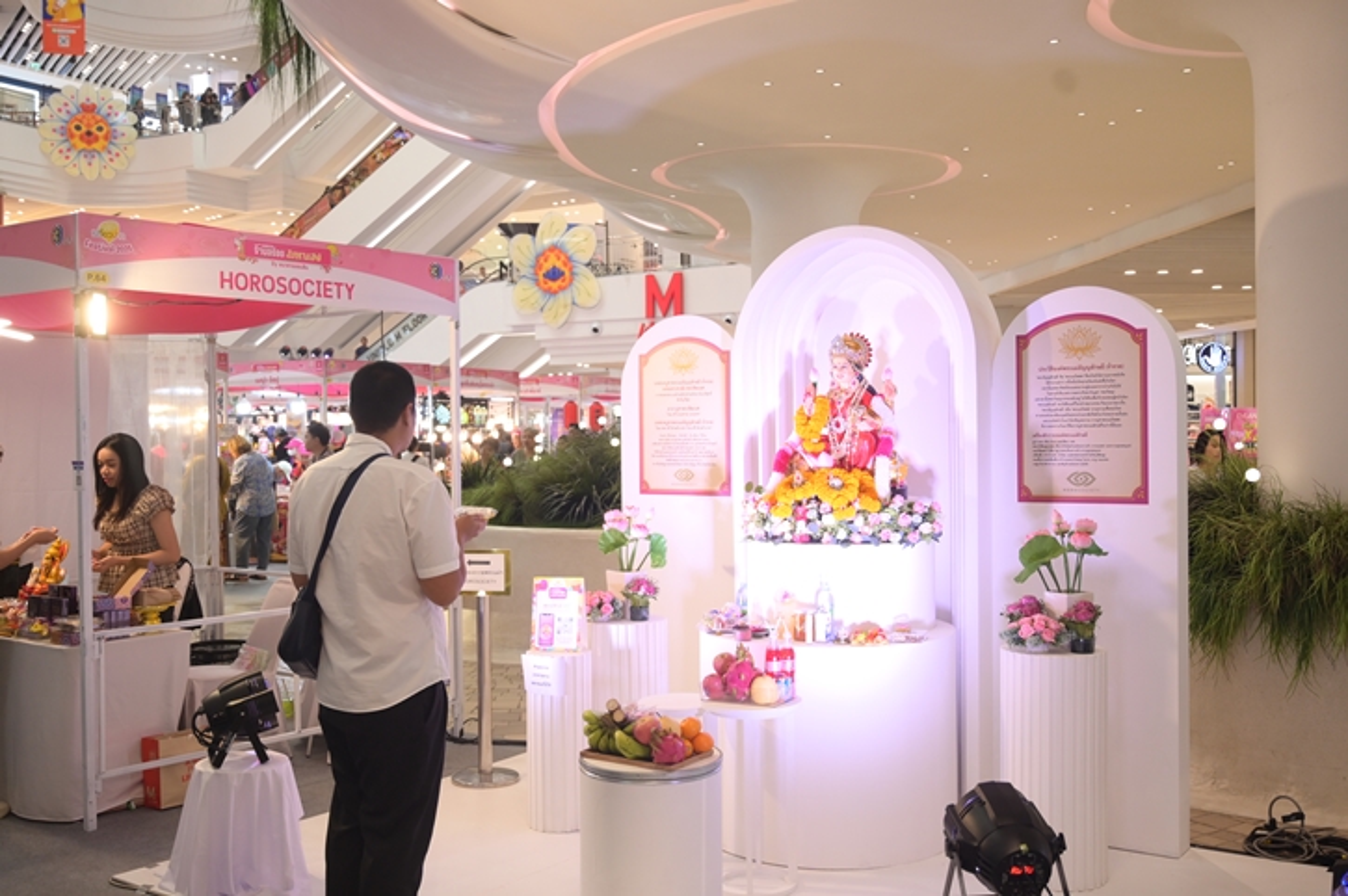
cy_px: 448
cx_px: 674
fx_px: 1309
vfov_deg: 37.8
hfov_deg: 54.5
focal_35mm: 35
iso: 1000
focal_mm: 35
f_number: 4
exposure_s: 1/200
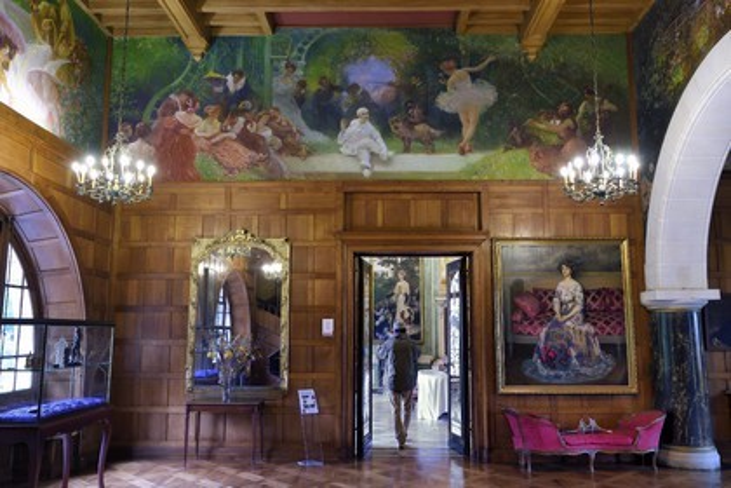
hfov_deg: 58.7
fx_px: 650
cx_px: 366
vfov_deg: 41.1
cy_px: 244
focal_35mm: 32
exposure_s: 1/20
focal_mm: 32
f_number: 5.6
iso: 1600
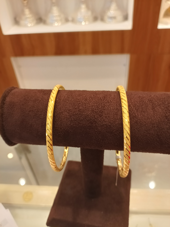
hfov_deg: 51.4
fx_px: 177
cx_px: 85
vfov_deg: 65.3
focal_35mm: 27
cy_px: 114
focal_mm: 3.61
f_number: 1.8
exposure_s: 1/100
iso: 125
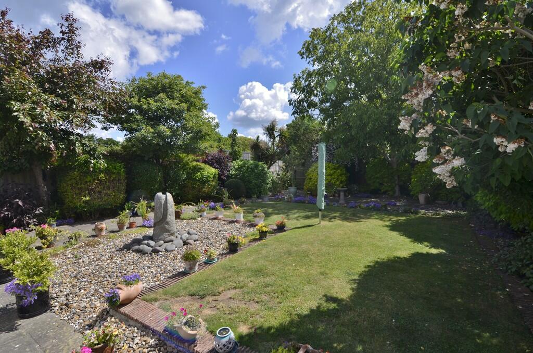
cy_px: 176
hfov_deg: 95.1
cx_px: 266
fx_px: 244
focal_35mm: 16
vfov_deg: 71.8
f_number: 8
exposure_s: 1/250
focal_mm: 11
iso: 140
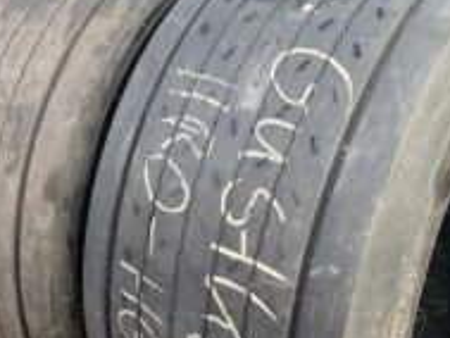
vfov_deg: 24.7
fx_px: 767
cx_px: 217
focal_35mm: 59
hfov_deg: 32.7
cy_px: 239
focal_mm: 4.25
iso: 50
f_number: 1.8
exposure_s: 1/122
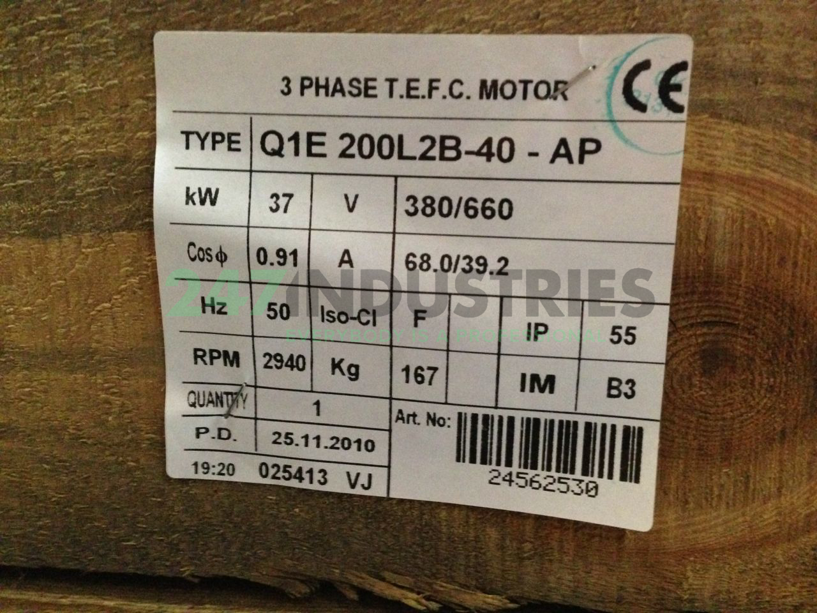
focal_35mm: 33
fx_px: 779
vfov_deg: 42.9
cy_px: 306
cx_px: 408
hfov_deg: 55.4
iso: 800
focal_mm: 4.12
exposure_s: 1/15
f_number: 2.4
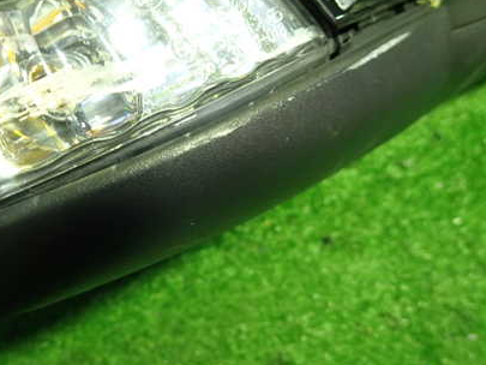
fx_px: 520
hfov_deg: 49.5
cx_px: 176
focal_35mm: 37
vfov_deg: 38.6
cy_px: 150
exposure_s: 1/30
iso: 250
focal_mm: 4.5
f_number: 2
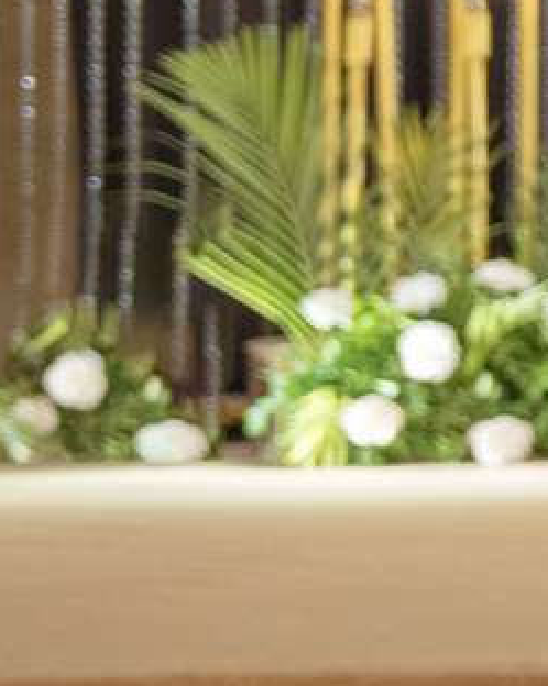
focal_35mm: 364
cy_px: 572
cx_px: 2953
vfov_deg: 5.3
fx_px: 7390
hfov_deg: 3.8
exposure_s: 1/250
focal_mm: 42
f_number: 2.8
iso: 500
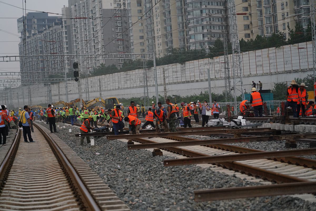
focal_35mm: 102
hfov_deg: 20.0
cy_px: 106
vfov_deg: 13.4
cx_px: 158
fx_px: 896
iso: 1250
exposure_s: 1/8000
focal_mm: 102
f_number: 4
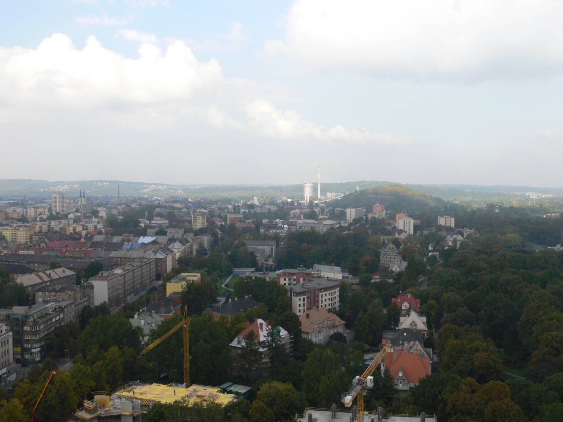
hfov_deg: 52.6
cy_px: 211
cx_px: 282
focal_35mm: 35
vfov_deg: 40.7
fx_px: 569
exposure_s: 1/500
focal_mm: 7.4
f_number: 5.6
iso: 200
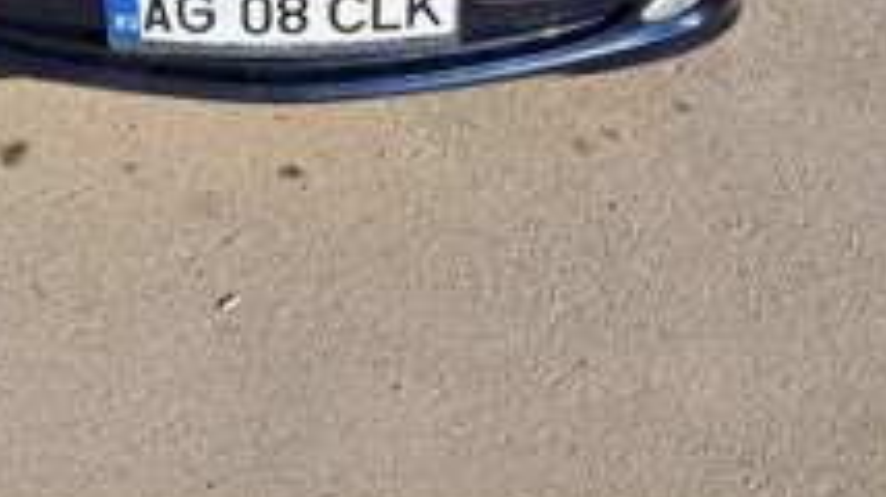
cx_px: 298
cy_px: -273
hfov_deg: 37.5
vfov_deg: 18.9
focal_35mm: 55
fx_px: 1291
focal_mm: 4
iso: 50
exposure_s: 1/588
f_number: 1.8
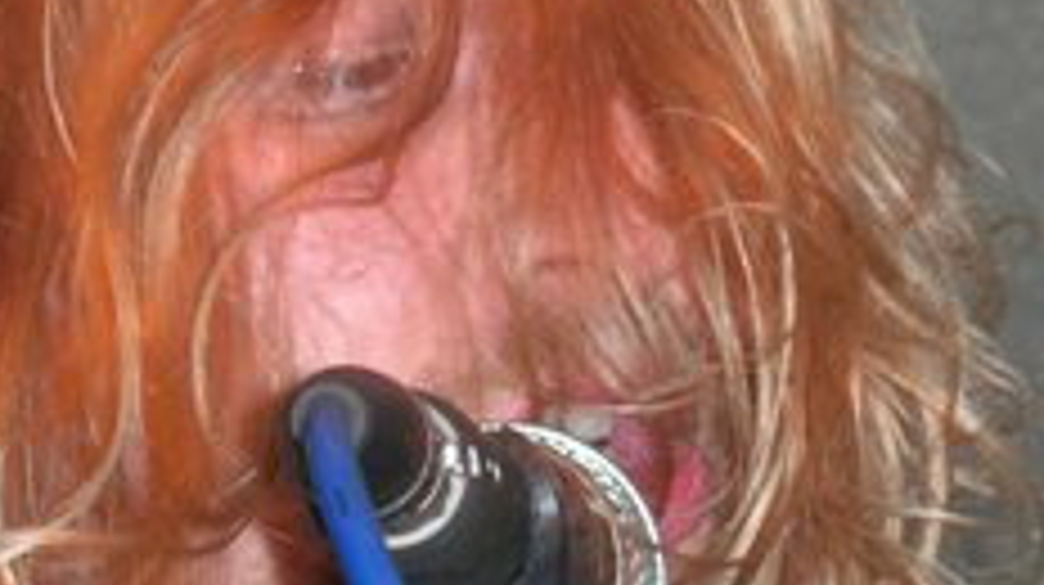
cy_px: 374
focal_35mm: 238
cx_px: 508
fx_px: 6582
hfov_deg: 9.1
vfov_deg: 5.1
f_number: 4.9
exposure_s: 1/60.1
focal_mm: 23.4
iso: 64
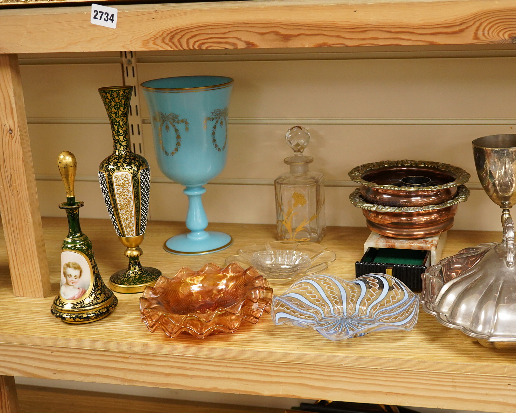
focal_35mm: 51
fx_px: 779
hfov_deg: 36.5
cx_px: 311
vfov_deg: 29.7
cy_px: 207
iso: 2500
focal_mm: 30
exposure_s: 1/160
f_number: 7.1
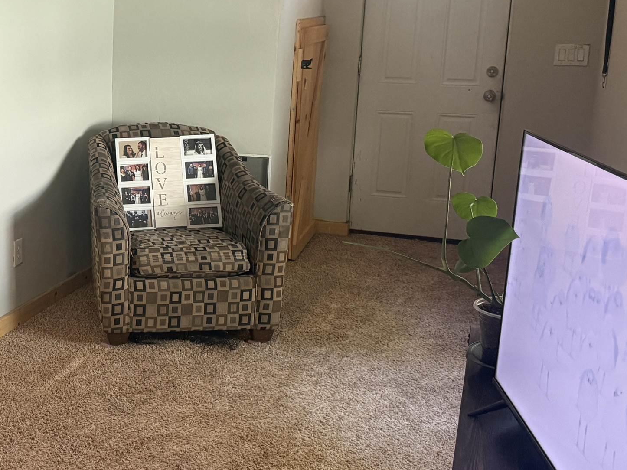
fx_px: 924
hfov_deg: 35.5
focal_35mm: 51
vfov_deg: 28.5
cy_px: 210
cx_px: 73
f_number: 1.78
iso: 400
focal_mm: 6.76
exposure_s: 1/60
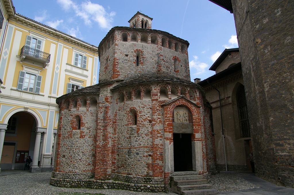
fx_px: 196
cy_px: 98
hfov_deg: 73.8
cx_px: 147
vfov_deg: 53.0
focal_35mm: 24
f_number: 6.7
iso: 200
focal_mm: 16
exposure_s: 1/250
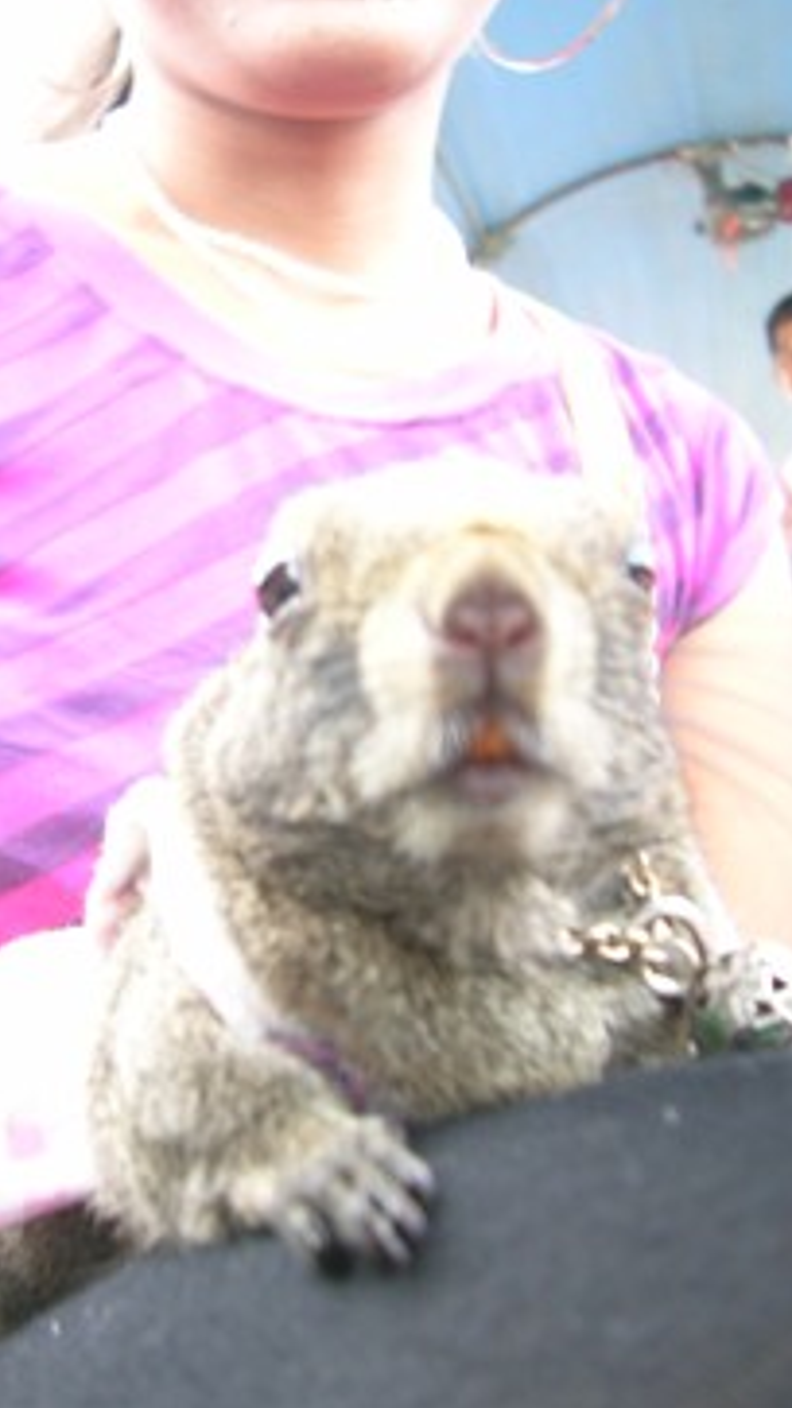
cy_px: 648
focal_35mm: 42
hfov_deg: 28.1
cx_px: 264
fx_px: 1569
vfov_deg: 48.3
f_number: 2.8
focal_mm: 5.4
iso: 50
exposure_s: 1/49.2
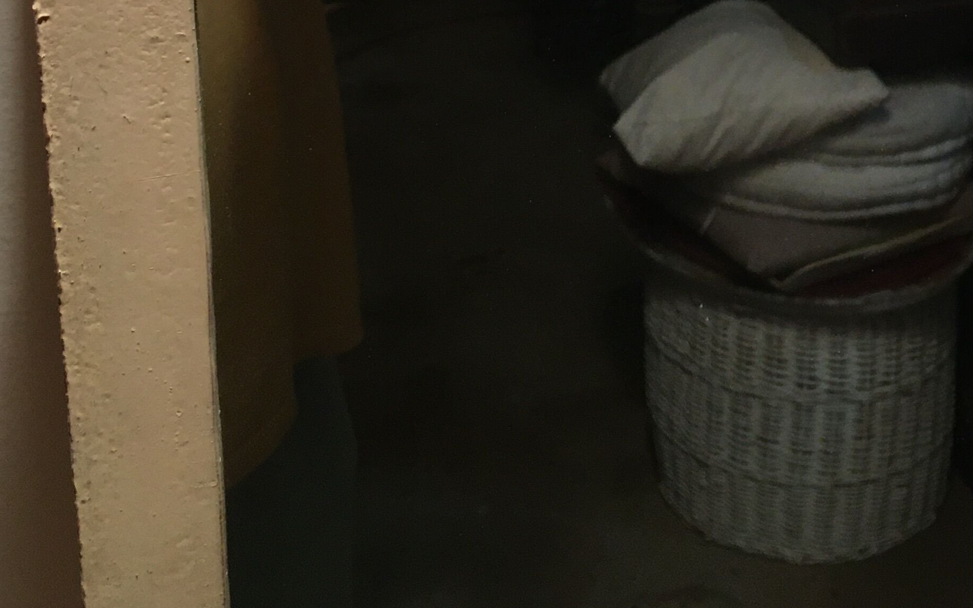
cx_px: 720
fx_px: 1803
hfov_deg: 29.8
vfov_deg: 17.4
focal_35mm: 68
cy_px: -286
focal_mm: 4.15
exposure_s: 1/33
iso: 125
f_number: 2.2
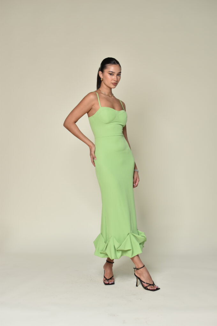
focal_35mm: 52
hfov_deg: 25.8
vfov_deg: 37.9
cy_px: 163
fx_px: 475
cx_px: 108
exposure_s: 1/200
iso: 100
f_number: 4
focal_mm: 35
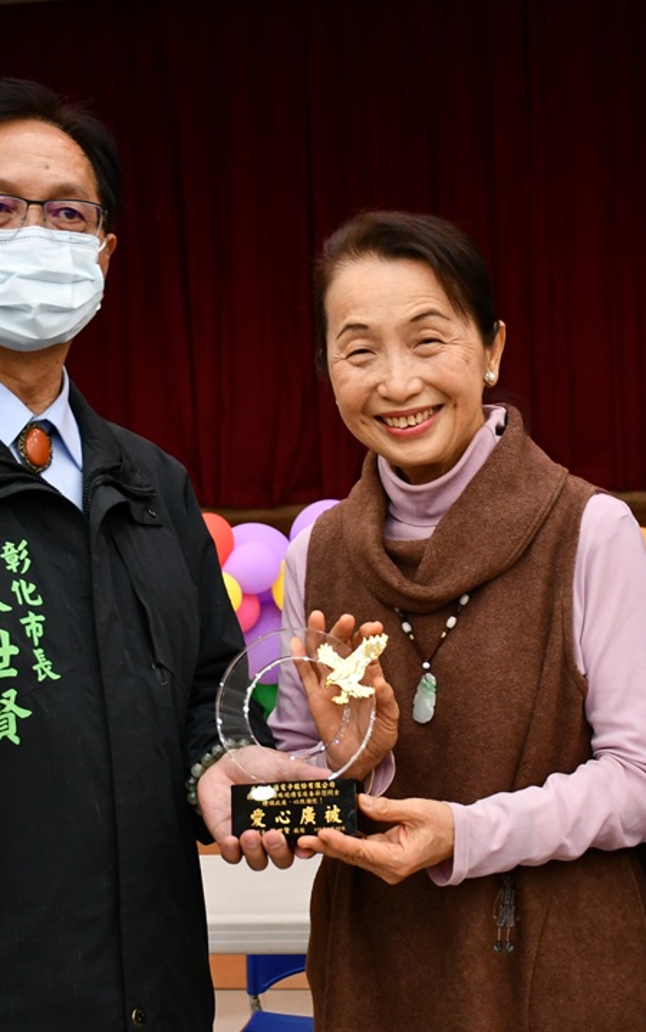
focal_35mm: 68
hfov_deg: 19.2
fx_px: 1914
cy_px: 501
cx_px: 332
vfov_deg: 30.2
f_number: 4
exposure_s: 1/40
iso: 1000
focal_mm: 27
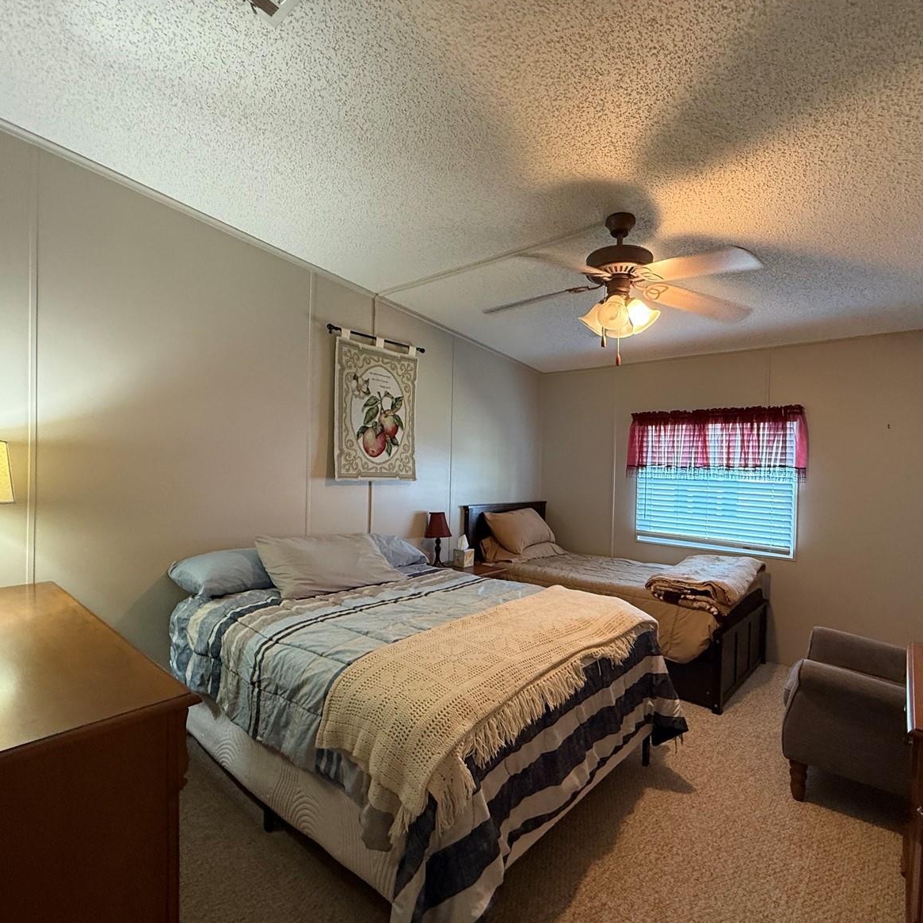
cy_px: 471
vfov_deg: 84.0
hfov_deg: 83.7
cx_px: 509
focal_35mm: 17
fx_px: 513
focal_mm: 2.22
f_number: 2.2
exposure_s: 1/60
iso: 500
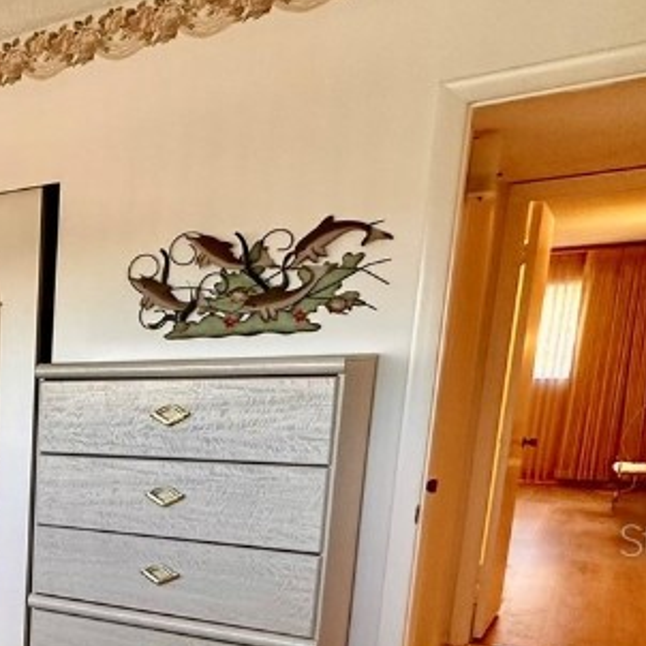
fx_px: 887
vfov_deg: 38.2
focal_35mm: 42
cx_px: -274
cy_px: 539
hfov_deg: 28.9
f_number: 2.2
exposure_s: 1/99
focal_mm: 2.22
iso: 200
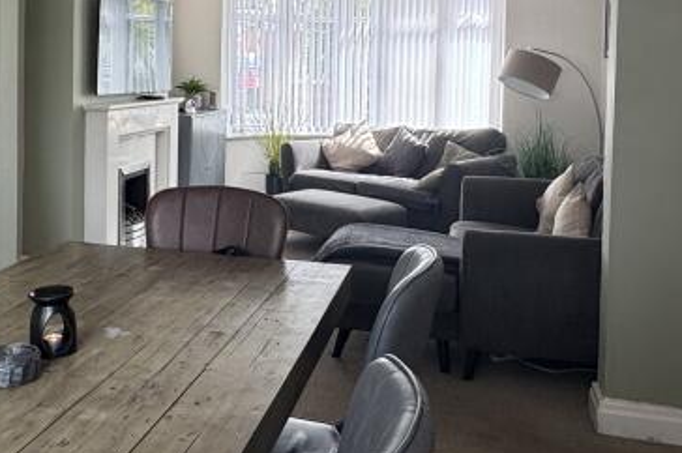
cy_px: 88
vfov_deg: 31.7
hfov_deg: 46.6
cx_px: 219
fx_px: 776
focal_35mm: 41
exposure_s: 1/99
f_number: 2.2
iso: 80
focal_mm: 2.22
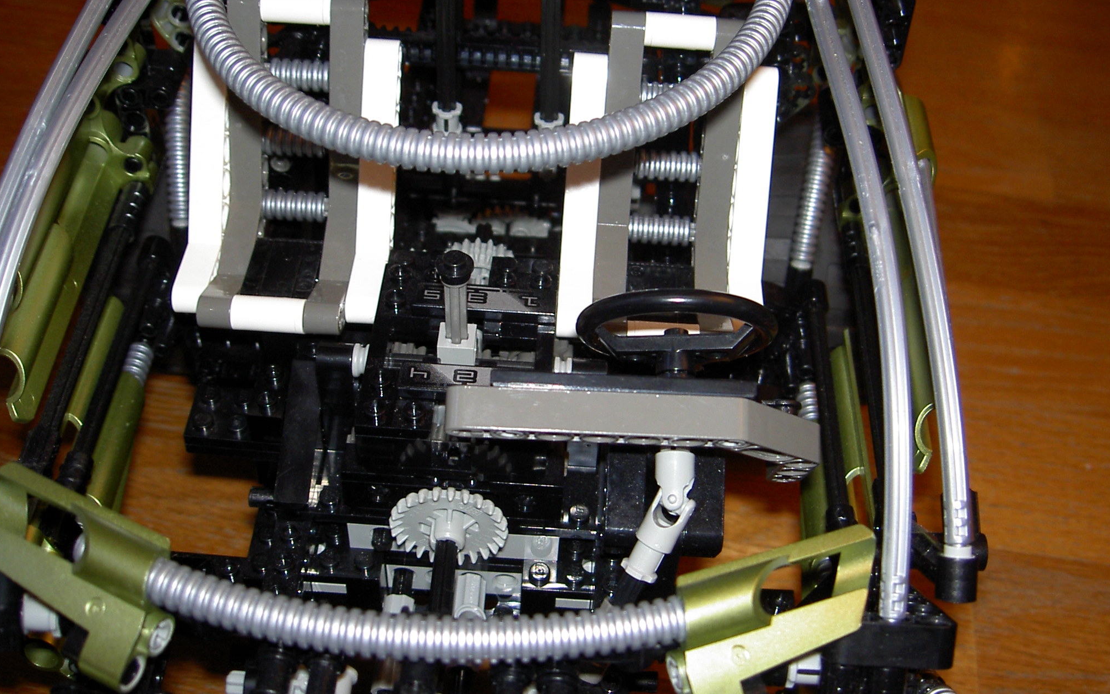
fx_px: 1271
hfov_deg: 47.2
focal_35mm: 42
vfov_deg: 30.5
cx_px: 549
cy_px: 315
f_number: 2.8
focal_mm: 8
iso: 100
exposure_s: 1/59.5
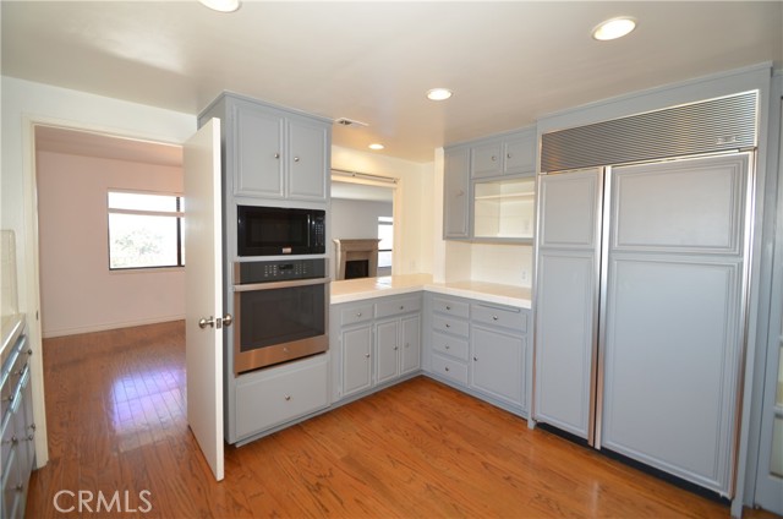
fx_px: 326
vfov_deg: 77.1
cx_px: 392
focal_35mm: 15
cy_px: 260
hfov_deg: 100.5
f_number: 4
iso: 220
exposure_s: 1/60
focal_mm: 10
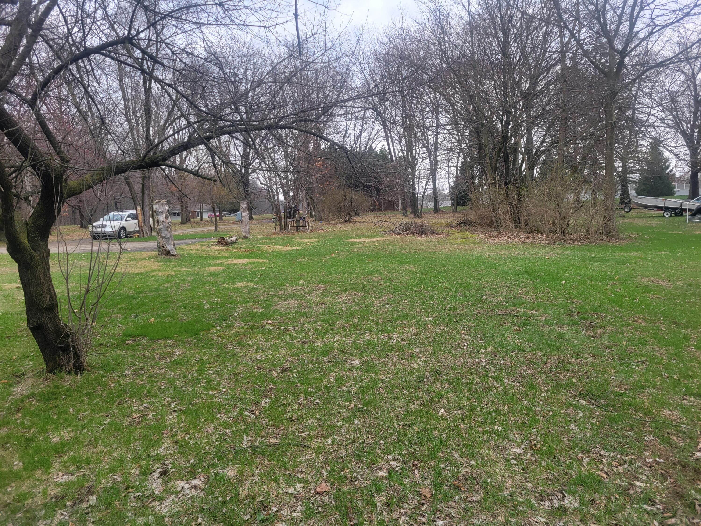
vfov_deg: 53.1
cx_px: 350
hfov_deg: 67.3
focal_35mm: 26
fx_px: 527
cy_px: 263
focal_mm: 5.4
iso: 40
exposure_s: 1/151
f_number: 1.8
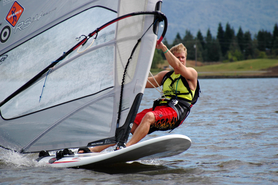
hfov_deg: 6.9
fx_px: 2315
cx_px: 139
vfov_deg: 4.6
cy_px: 92
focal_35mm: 300
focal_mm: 200
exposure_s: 1/800
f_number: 5.6
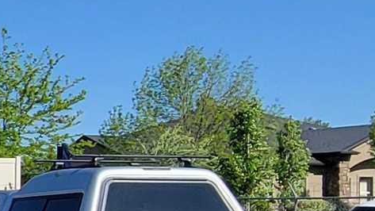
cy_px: 221
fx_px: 915
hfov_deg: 17.9
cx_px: -321
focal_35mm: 92
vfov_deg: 13.0
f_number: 2.2
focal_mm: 2.2
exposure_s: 1/1372
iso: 50
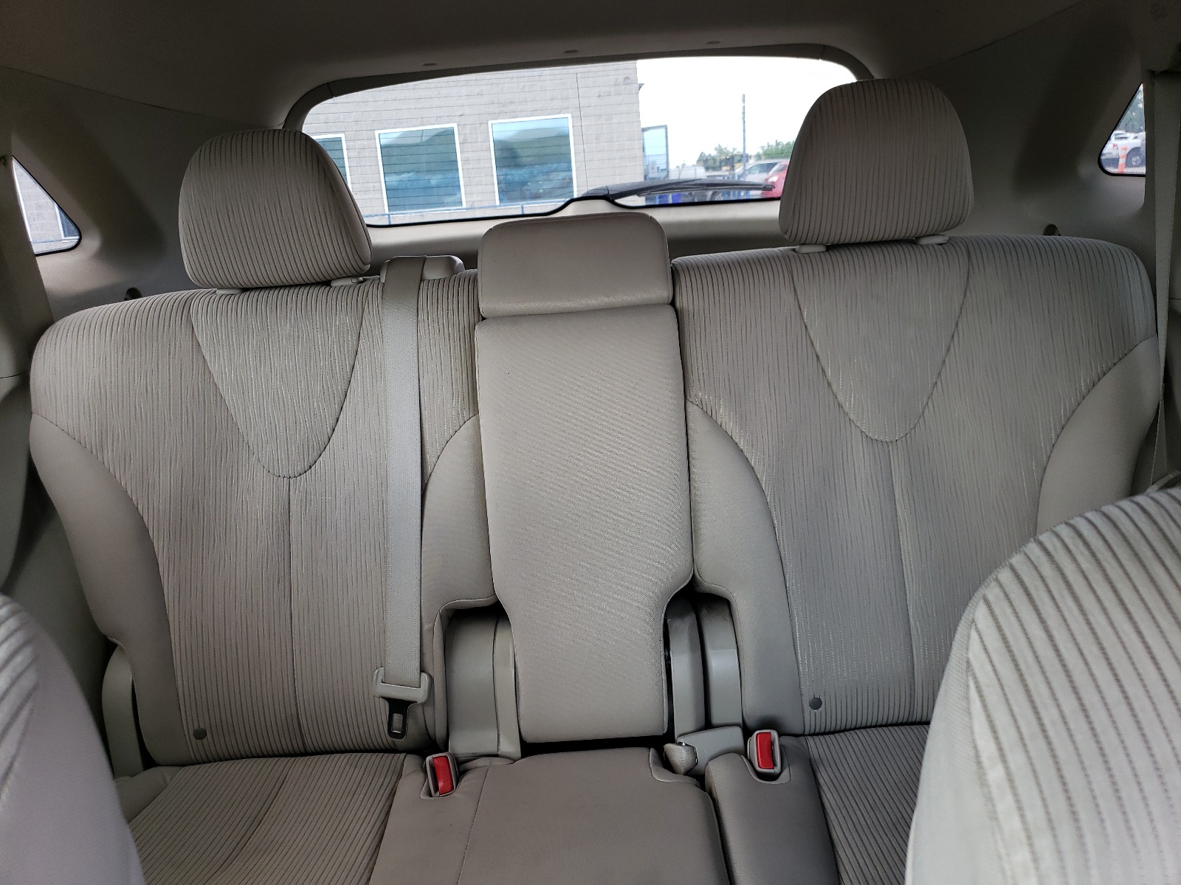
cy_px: 442
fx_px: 887
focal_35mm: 26
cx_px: 590
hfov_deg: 67.3
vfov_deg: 53.1
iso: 60
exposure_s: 1/120
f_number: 1.5
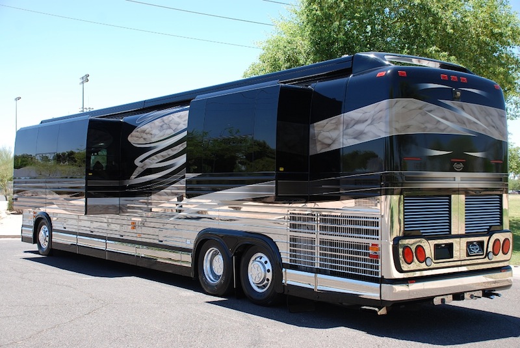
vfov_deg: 29.0
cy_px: 174
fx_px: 672
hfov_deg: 42.3
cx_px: 260
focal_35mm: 46
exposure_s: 1/125
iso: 100
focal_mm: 31
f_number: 5.6
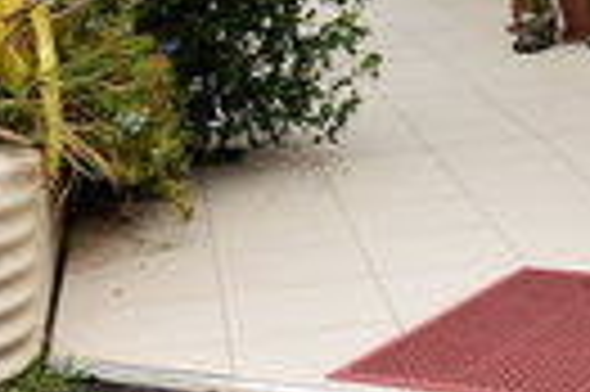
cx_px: 896
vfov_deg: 13.0
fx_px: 1620
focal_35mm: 99
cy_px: -221
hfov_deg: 18.2
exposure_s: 1/200
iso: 100
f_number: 7.1
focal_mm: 18
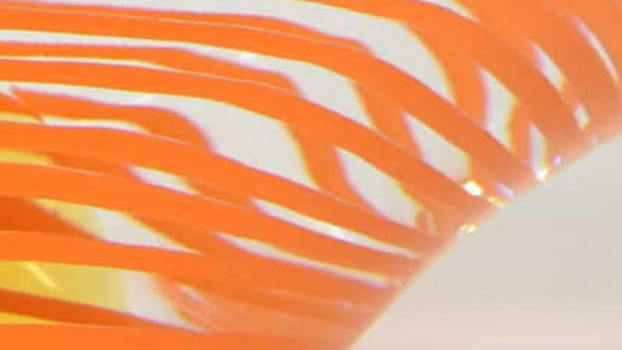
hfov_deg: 8.8
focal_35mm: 242
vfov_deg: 4.8
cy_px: -635
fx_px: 3992
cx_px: -202
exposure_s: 1/250
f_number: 8
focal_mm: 22
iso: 1600
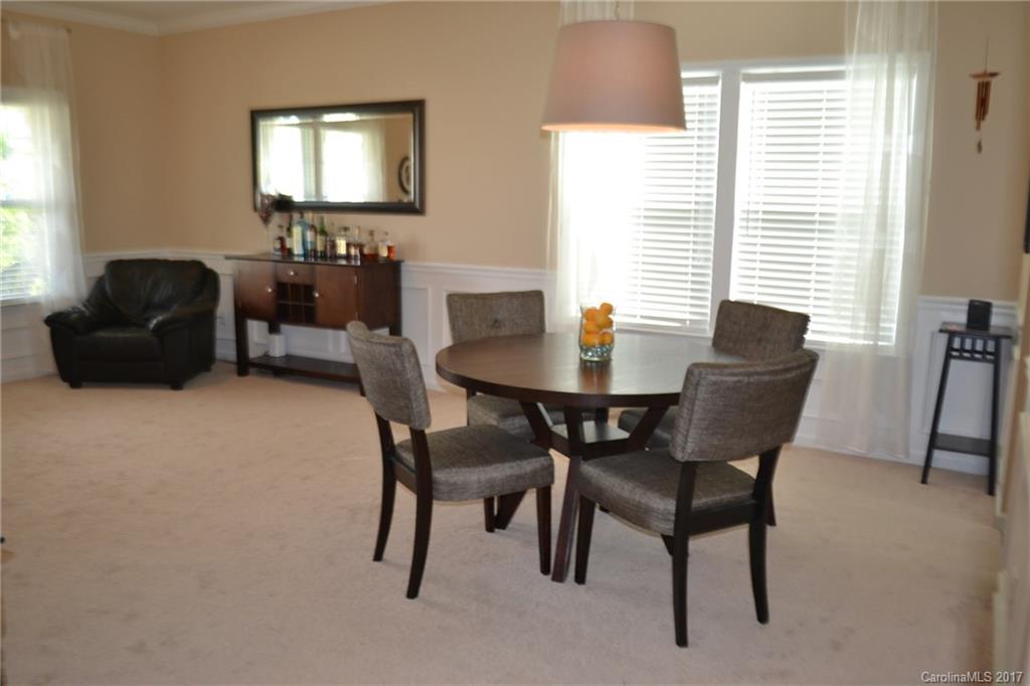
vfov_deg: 47.9
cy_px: 343
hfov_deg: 67.4
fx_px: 772
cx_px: 515
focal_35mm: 27
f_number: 3.5
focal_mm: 18
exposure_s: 1/60
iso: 400
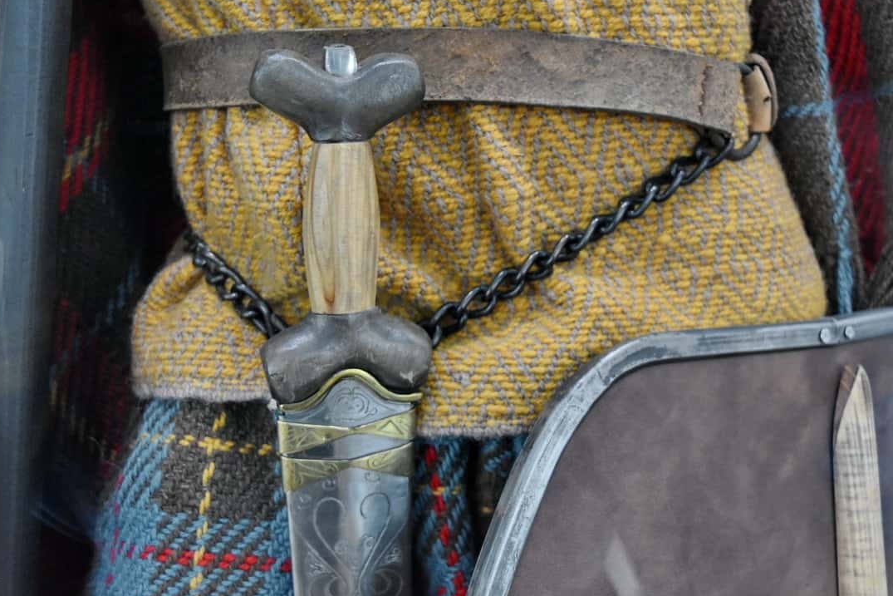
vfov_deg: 27.8
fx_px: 1205
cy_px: 298
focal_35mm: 49
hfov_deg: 40.6
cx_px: 488
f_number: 4.2
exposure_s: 1/50
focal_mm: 29
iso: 2000
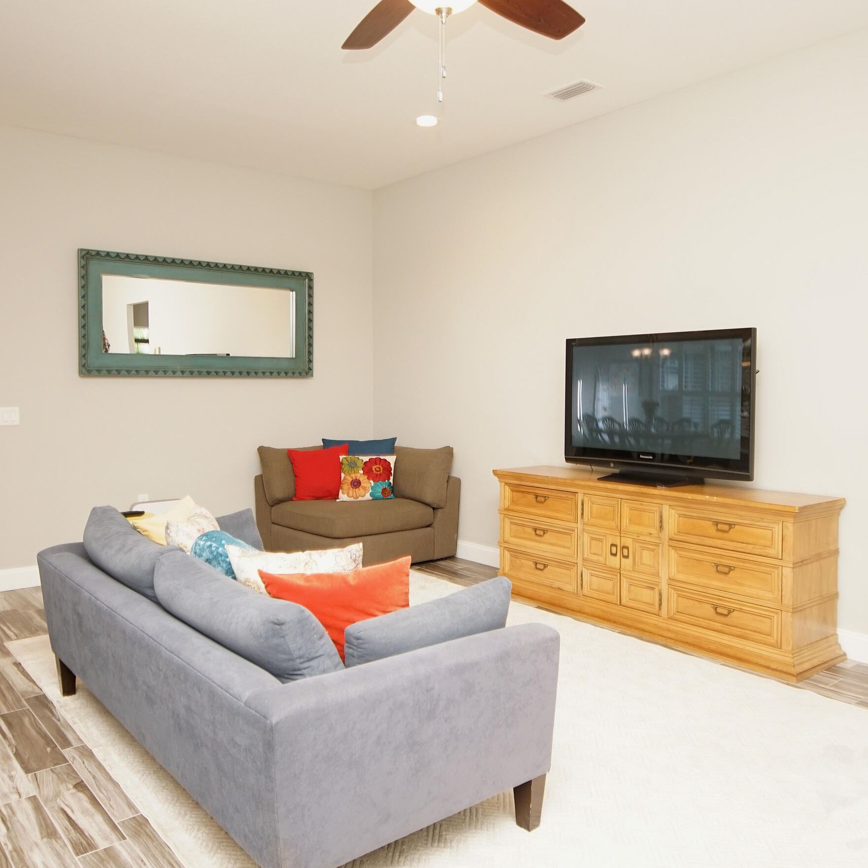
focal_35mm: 26
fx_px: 738
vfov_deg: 60.9
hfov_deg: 60.9
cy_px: 418
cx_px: 408
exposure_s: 1/60
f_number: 4.5
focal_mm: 12
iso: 640
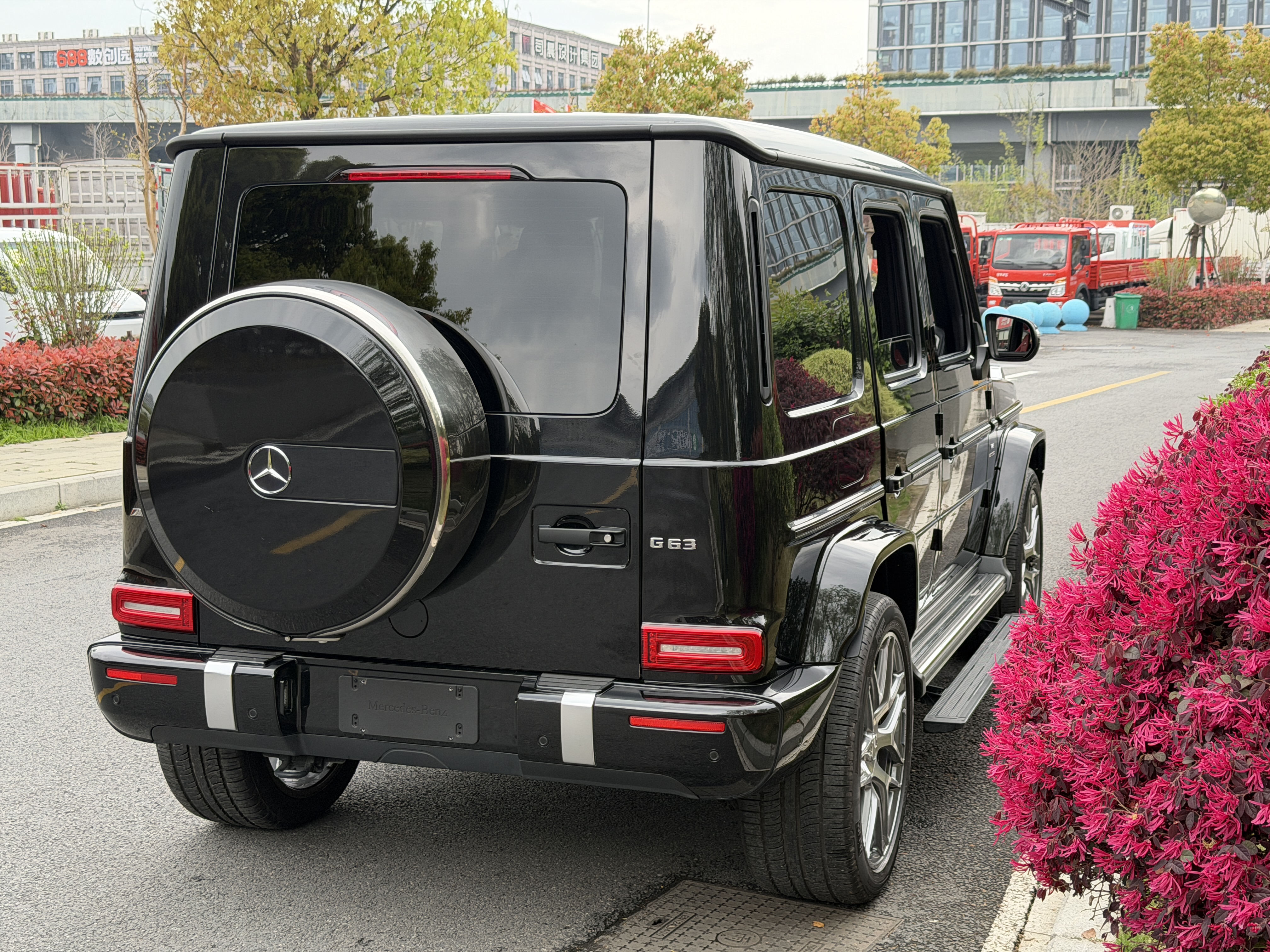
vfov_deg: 30.3
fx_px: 1761
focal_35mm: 48
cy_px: 476
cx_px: 635
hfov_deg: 39.7
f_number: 1.78
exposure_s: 1/415
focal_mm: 6.76
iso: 80
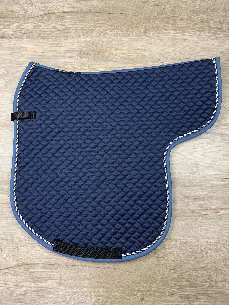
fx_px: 229
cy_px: 152
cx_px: 114
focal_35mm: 26
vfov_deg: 67.3
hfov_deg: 53.1
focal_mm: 5.1
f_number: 1.6
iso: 80
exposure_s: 1/50
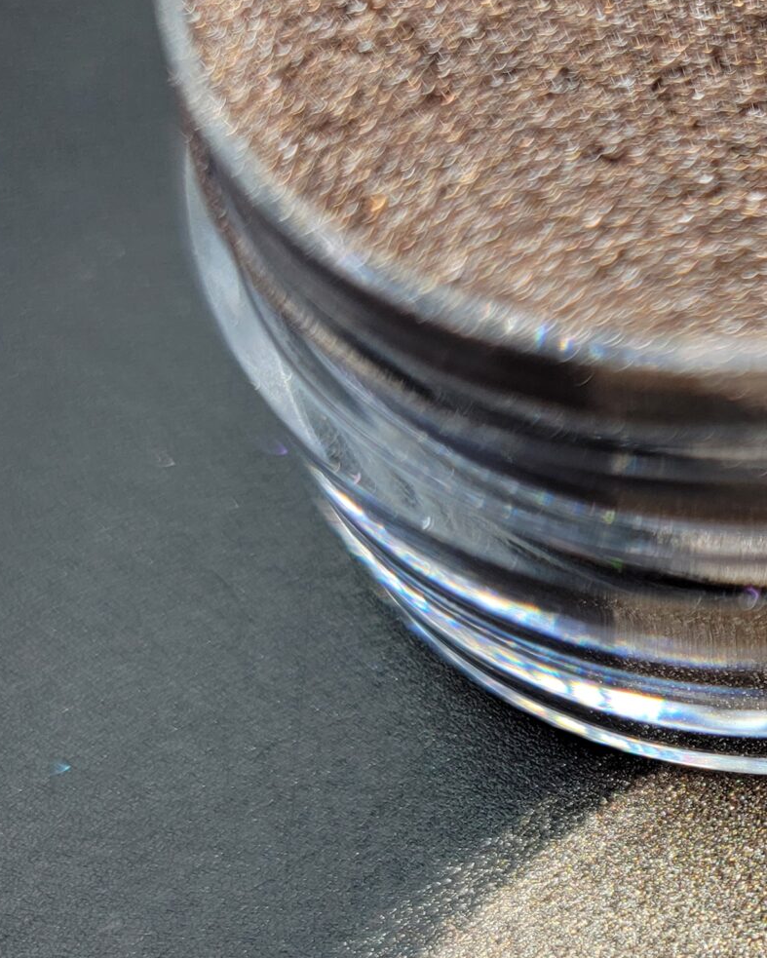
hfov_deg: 23.0
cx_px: 907
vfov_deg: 30.3
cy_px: 740
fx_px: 1730
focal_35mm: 61
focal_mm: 6.7
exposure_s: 1/120
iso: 64
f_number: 1.8
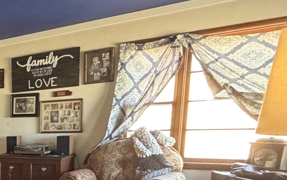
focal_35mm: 49
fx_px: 383
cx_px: -143
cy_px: 181
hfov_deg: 27.8
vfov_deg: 25.1
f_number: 2.2
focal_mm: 2.22
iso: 640
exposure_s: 1/60
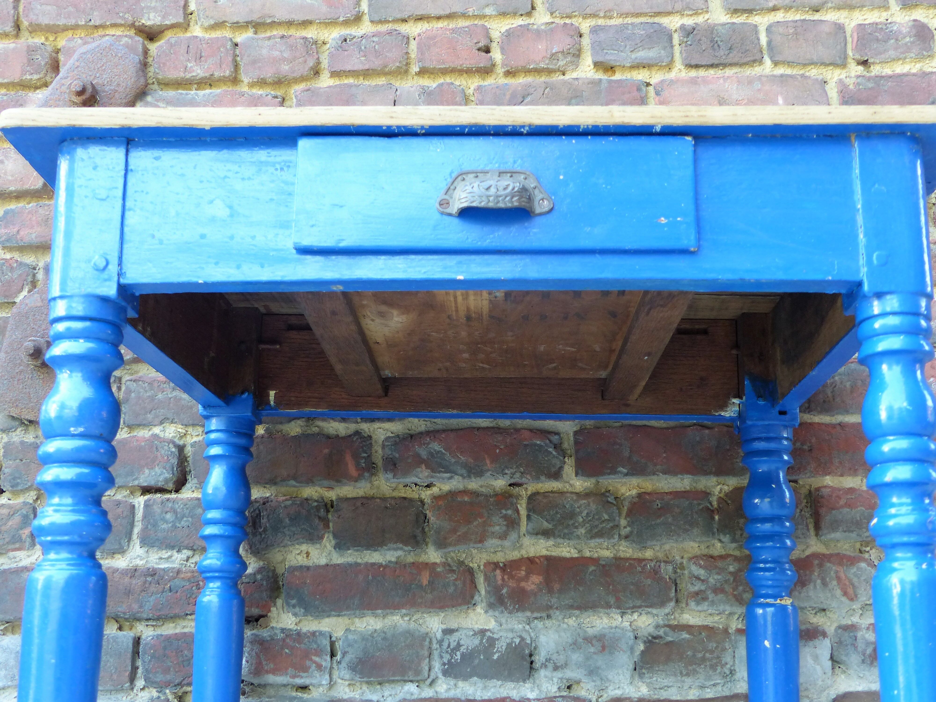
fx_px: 1190
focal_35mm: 44
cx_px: 468
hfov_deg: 42.9
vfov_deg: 32.9
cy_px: 351
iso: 200
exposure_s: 1/60
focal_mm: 7.6
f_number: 2.8
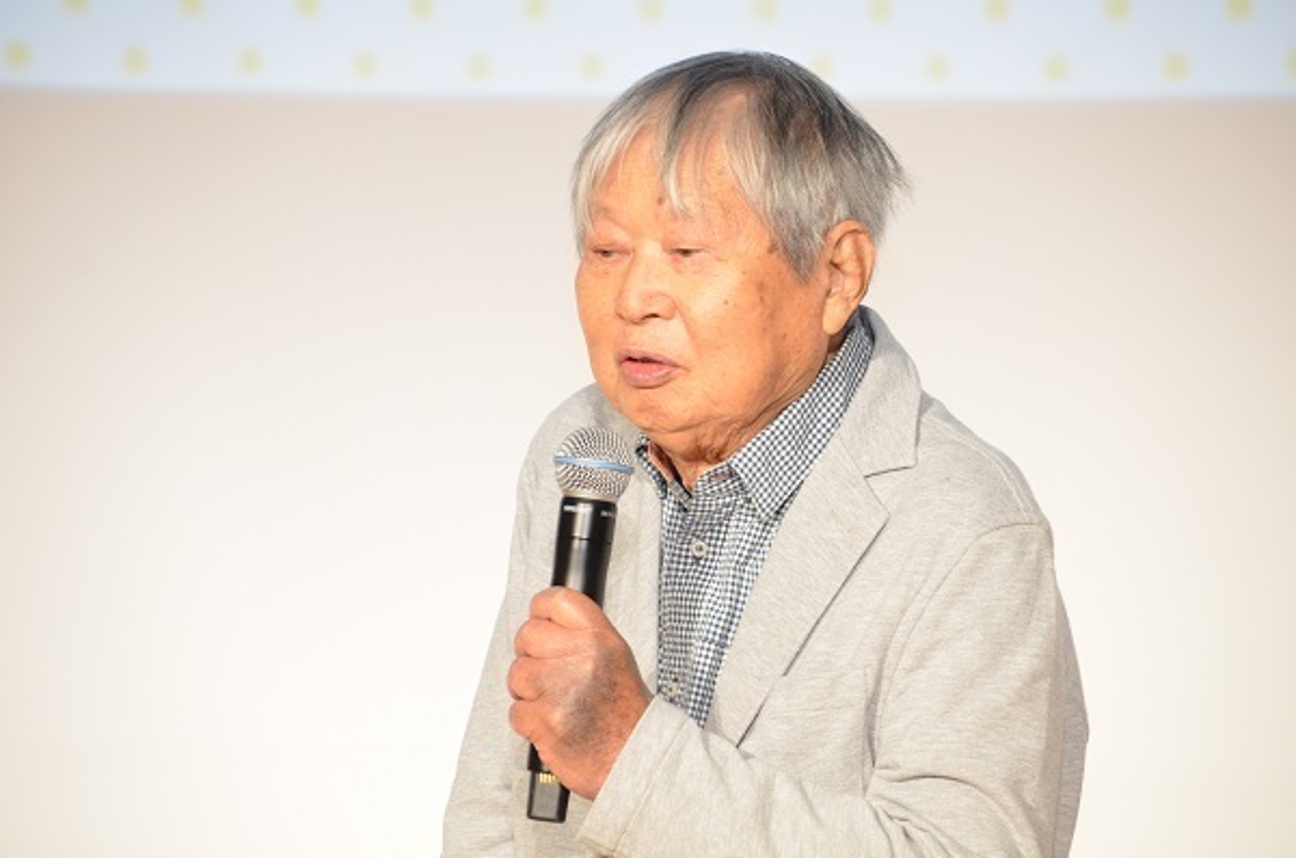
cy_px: 429
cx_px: 648
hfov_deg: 8.9
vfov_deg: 5.9
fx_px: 8350
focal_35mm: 232
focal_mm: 155
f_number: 5
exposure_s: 1/60
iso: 1250
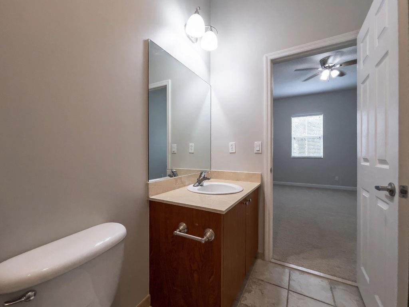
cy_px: 154
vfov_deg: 89.9
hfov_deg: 106.2
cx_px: 204
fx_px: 154
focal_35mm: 13
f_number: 2.4
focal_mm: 1.54
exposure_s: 1/120
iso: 250
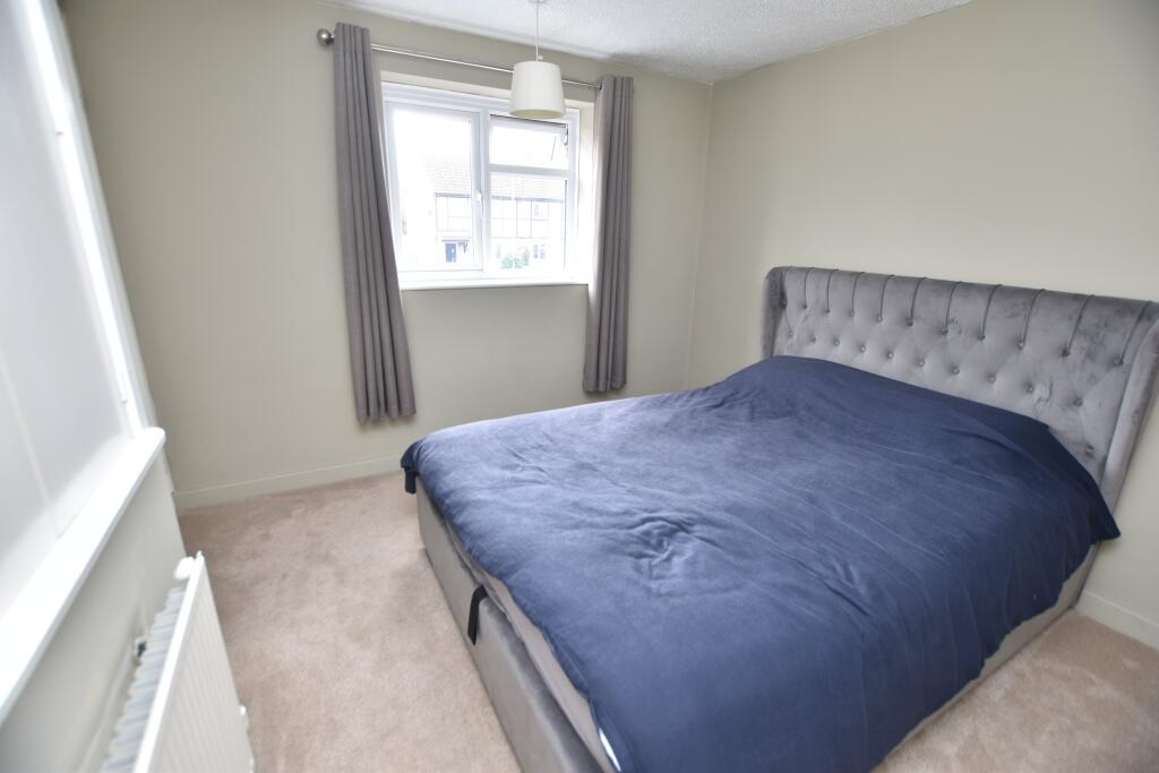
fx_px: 483
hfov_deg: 100.4
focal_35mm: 15
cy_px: 386
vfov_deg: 77.3
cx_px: 580
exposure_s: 1/20
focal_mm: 10
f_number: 3.5
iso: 100
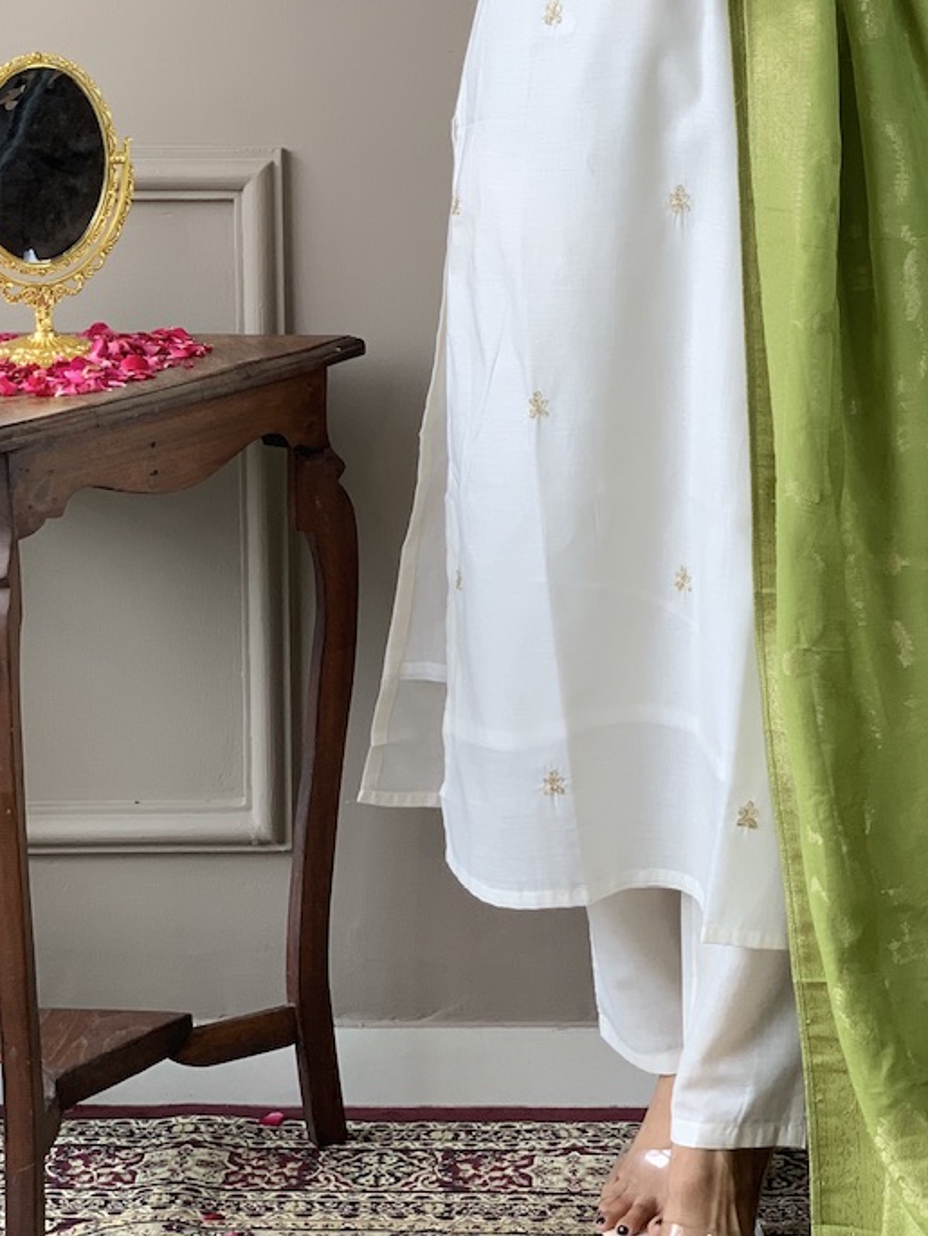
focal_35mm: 97
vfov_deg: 20.0
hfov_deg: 15.2
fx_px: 3465
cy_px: 216
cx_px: 708
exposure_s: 1/100
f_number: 2.4
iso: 40
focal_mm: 6
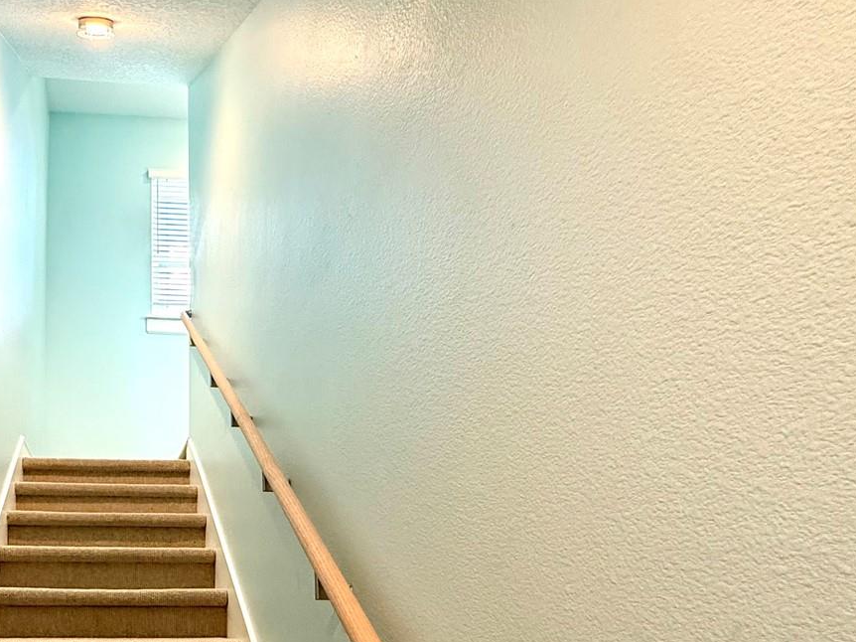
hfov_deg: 61.4
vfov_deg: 48.9
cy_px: 545
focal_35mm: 26
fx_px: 643
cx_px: 163
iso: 320
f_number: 2.2
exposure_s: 1/120
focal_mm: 2.22
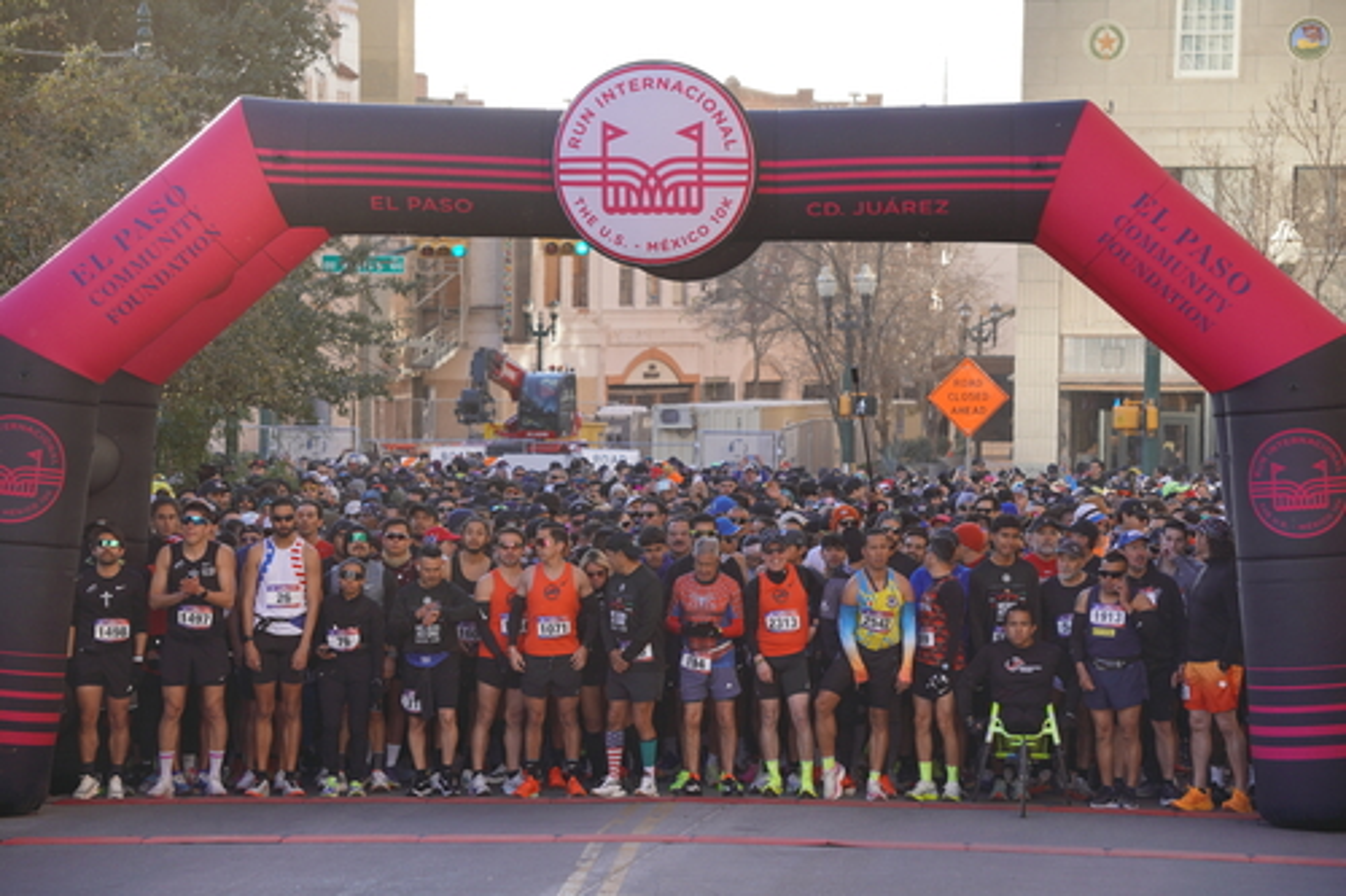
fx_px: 5550
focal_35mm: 148
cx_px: 673
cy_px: 448
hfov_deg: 13.8
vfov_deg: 9.2
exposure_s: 1/160
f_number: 6.3
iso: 100
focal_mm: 99
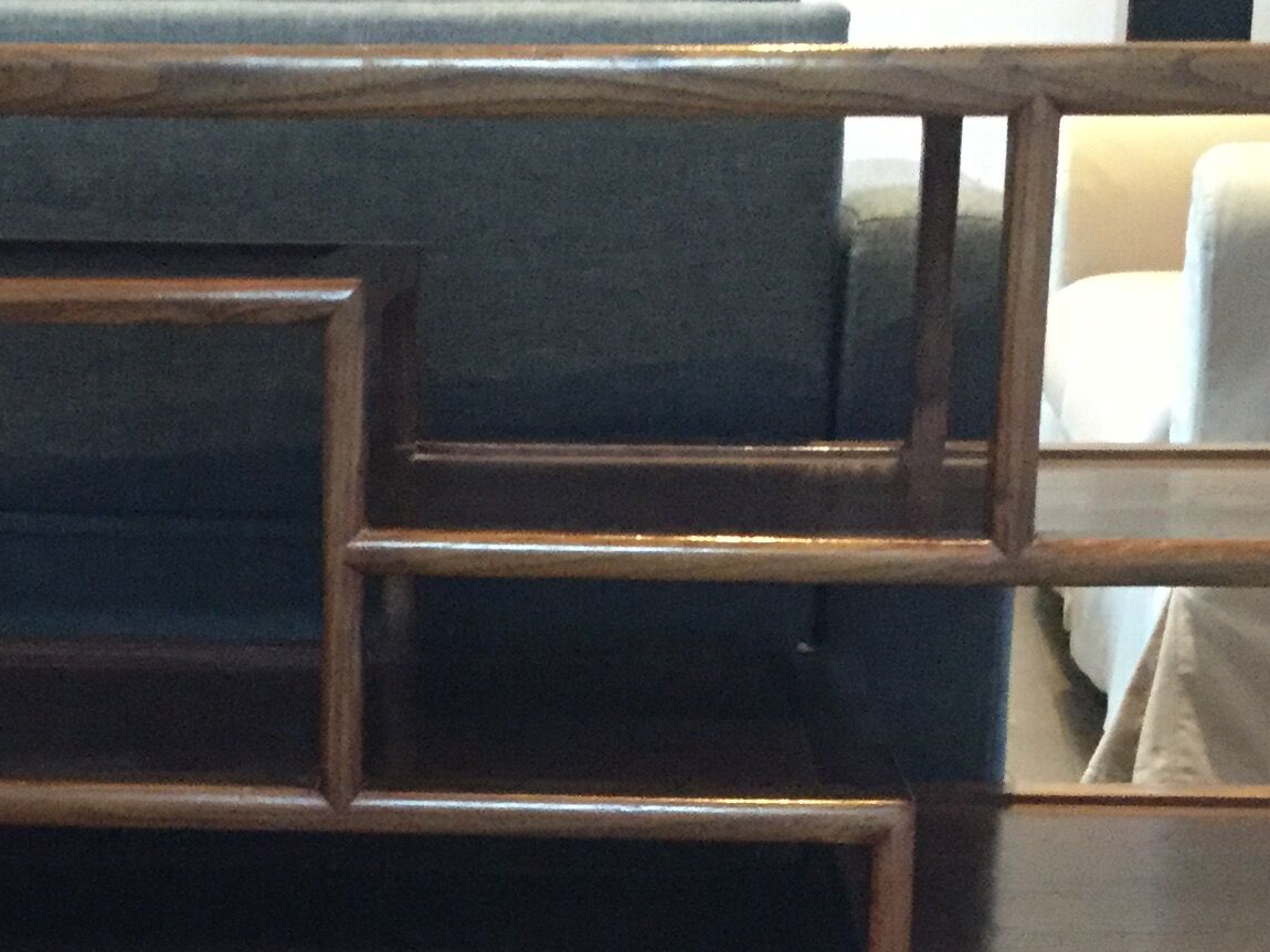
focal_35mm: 88
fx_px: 3228
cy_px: 972
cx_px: 337
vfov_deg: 16.4
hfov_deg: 22.1
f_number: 2.4
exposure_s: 1/17
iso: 250
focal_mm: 3.3
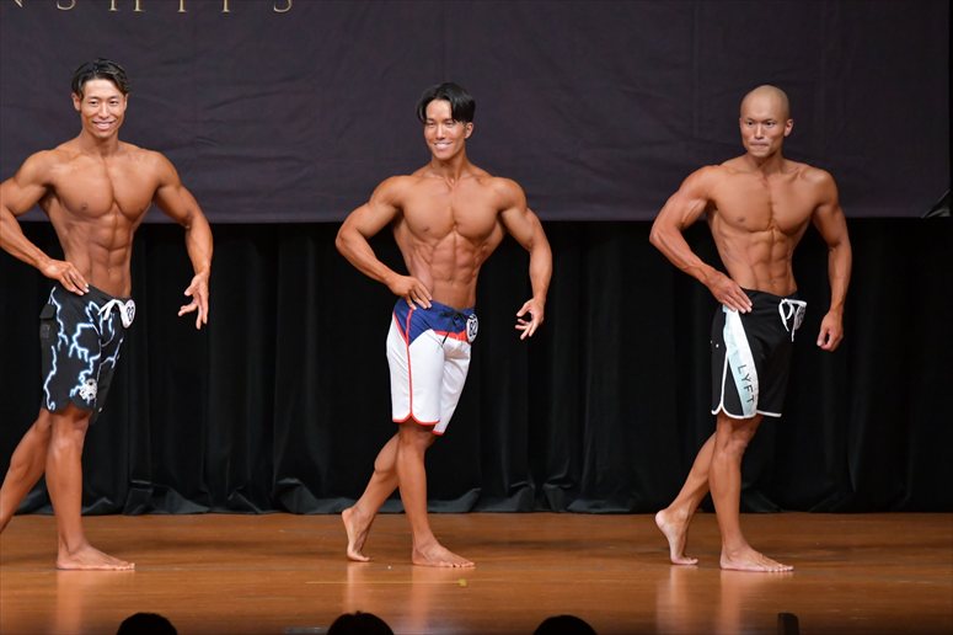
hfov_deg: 7.6
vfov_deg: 5.1
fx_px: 7144
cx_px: 476
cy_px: 318
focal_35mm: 270
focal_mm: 180
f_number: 5.6
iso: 5000
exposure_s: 1/400
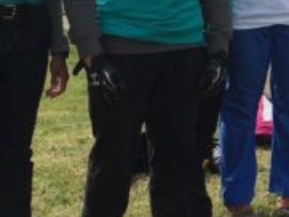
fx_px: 1370
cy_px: 83
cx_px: 521
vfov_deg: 9.1
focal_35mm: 164
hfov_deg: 11.2
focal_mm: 4.15
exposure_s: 1/1799
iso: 32
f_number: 2.2
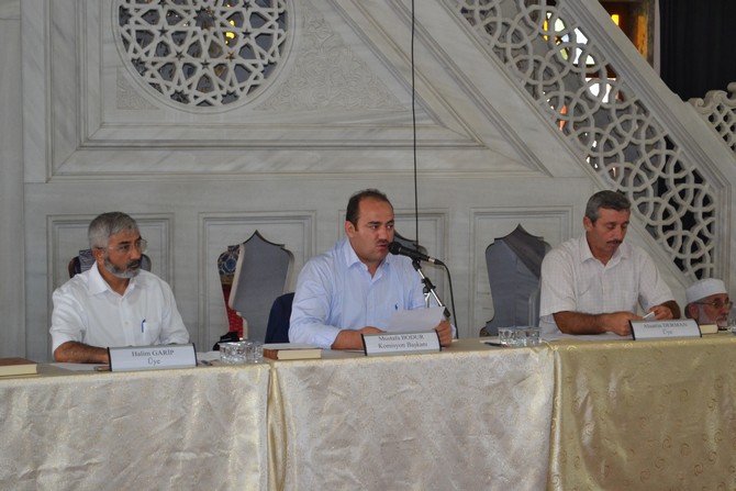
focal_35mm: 72
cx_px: 368
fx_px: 1472
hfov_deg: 28.1
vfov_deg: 18.9
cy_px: 246
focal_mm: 48
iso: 1600
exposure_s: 1/60
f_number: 5.6
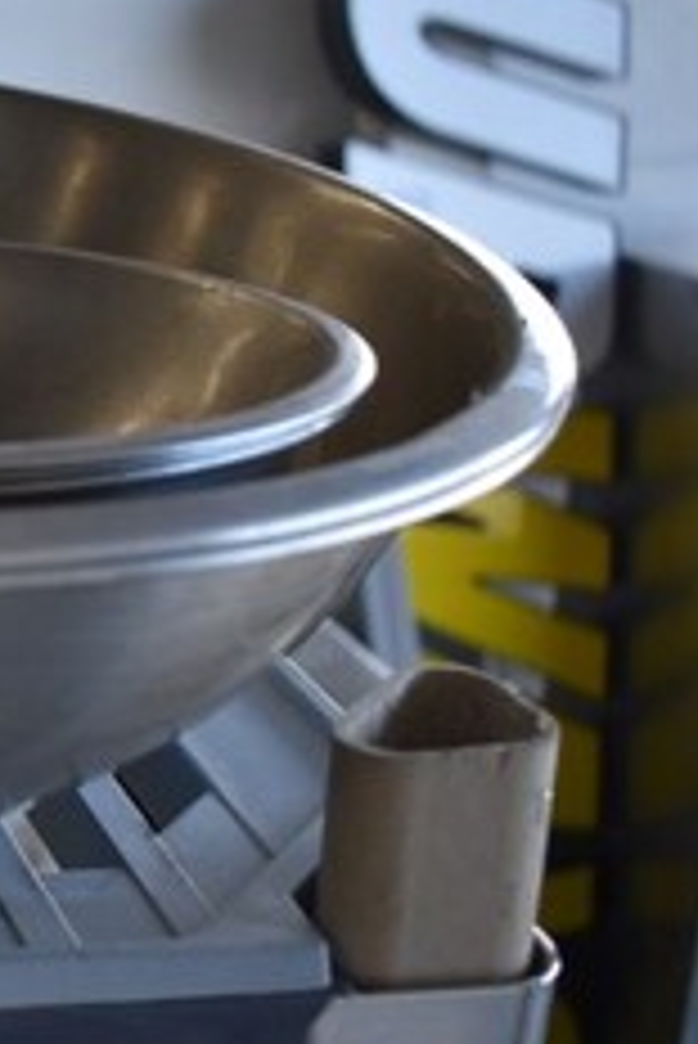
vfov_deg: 28.4
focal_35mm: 71
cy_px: 446
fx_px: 2062
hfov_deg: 16.0
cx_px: -590
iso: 400
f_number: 3.5
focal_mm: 18
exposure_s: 1/250
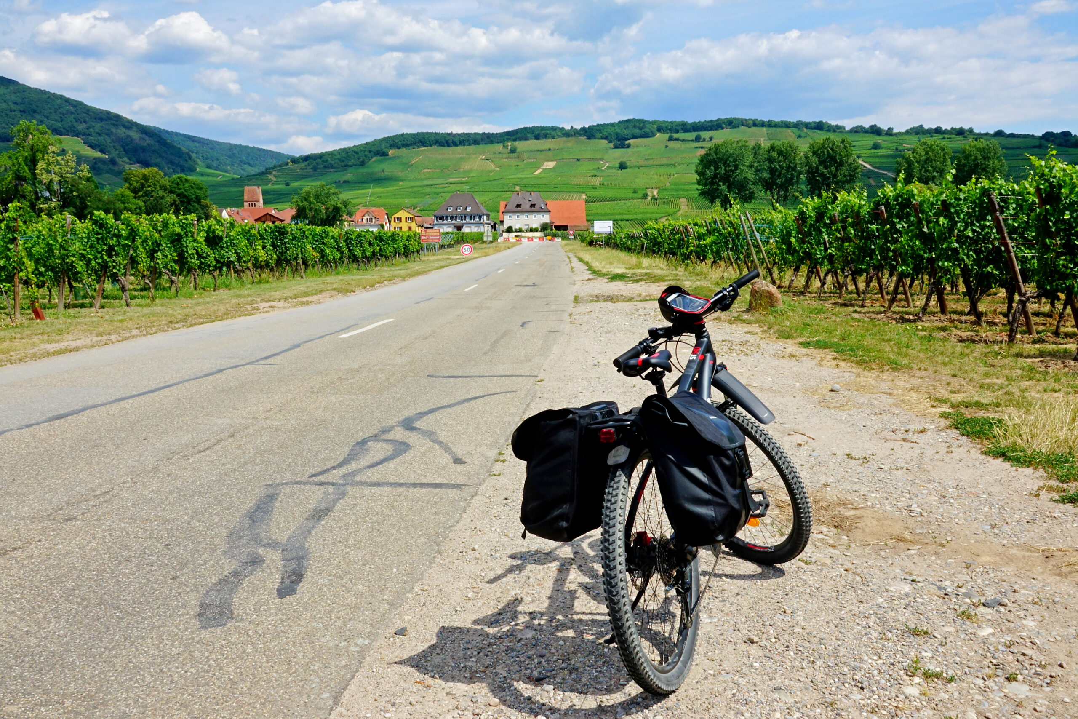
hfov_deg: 60.3
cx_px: 539
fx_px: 928
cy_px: 360
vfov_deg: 42.3
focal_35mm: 31
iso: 200
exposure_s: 1/160
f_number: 16
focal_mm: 11.5
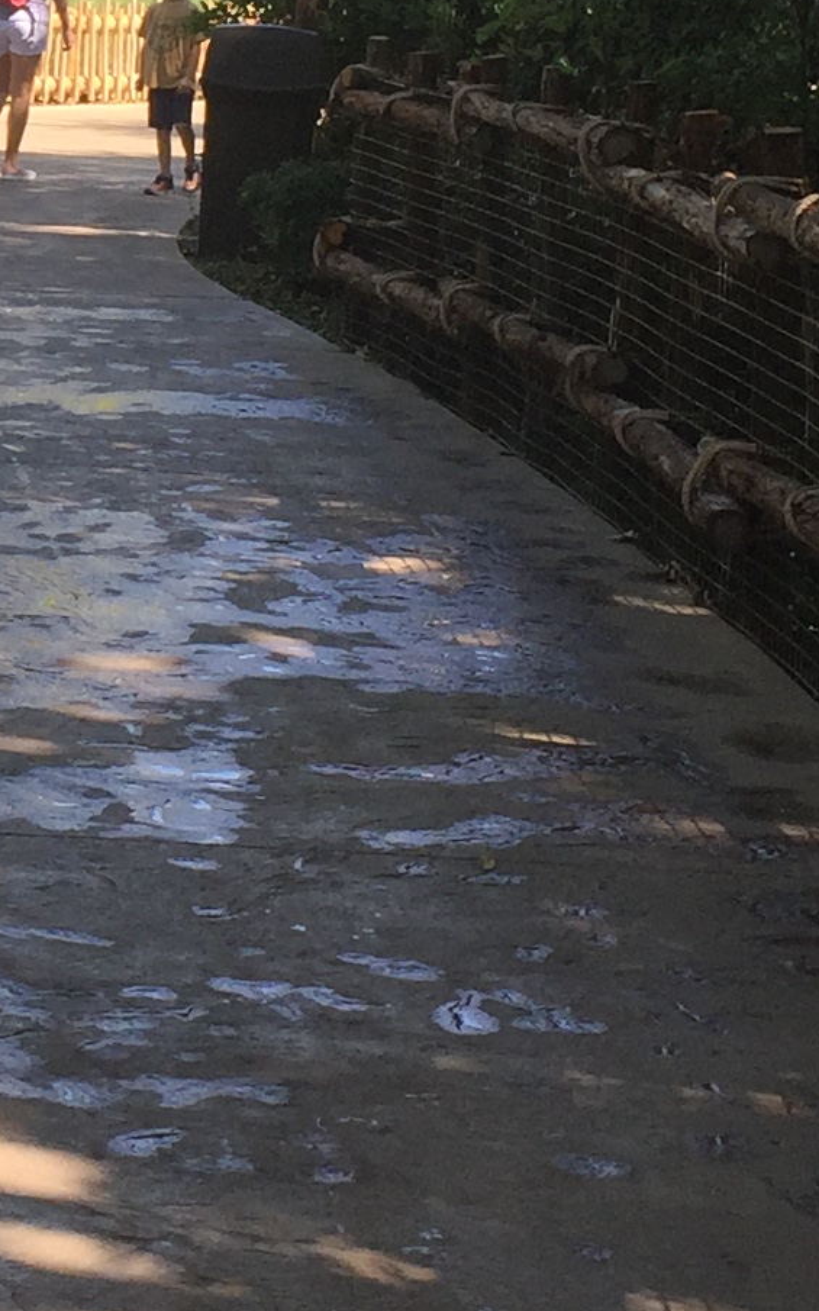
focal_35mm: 111
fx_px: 3964
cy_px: 119
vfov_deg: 18.4
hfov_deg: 11.5
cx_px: -197
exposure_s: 1/542
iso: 32
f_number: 2.2
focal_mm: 4.15
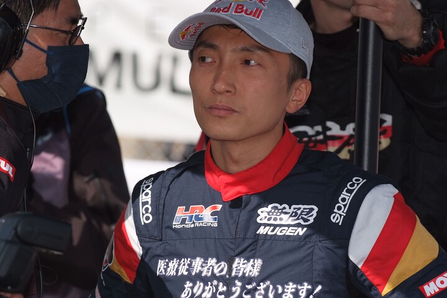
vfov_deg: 4.8
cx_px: 224
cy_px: 149
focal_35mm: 285
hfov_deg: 7.2
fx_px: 3538
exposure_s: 1/250
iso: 100
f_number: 8
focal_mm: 190
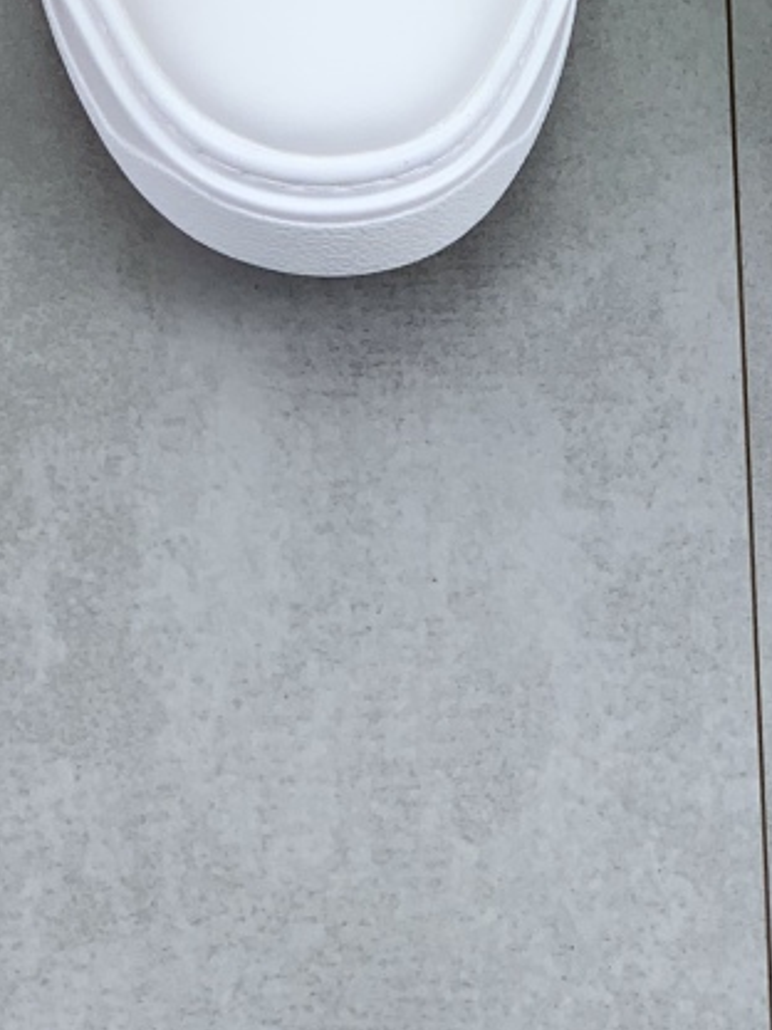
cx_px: 574
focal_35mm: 180
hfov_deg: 8.2
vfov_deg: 10.5
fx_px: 5352
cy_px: -696
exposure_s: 1/129
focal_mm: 6
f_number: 2.4
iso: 16
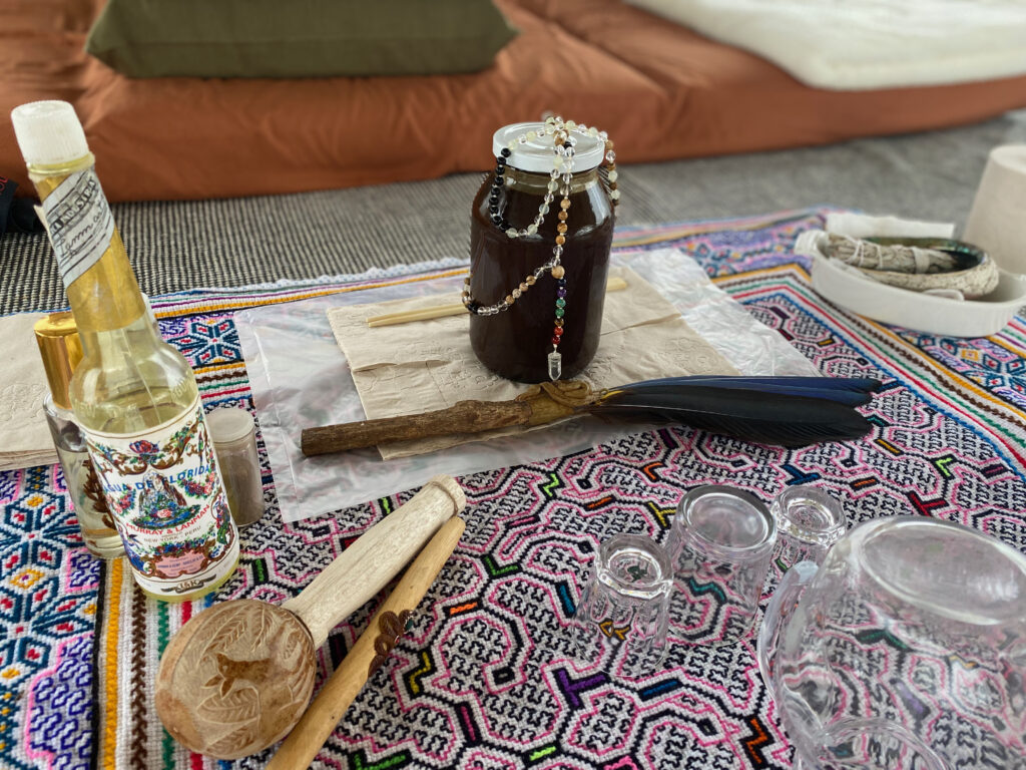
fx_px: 771
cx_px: 513
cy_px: 385
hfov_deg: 67.3
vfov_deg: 53.1
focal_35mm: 26
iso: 125
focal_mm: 4.25
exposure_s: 1/60
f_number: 1.8
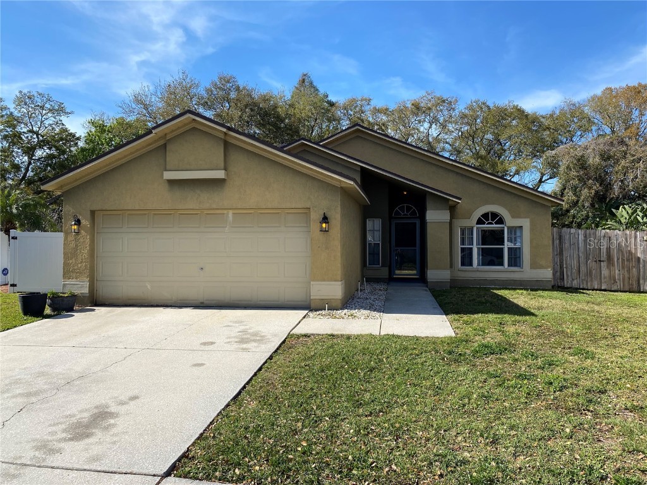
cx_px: 324
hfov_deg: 67.3
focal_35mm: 26
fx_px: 486
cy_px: 242
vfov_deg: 53.1
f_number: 1.8
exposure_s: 1/2358
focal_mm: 4.25
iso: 32
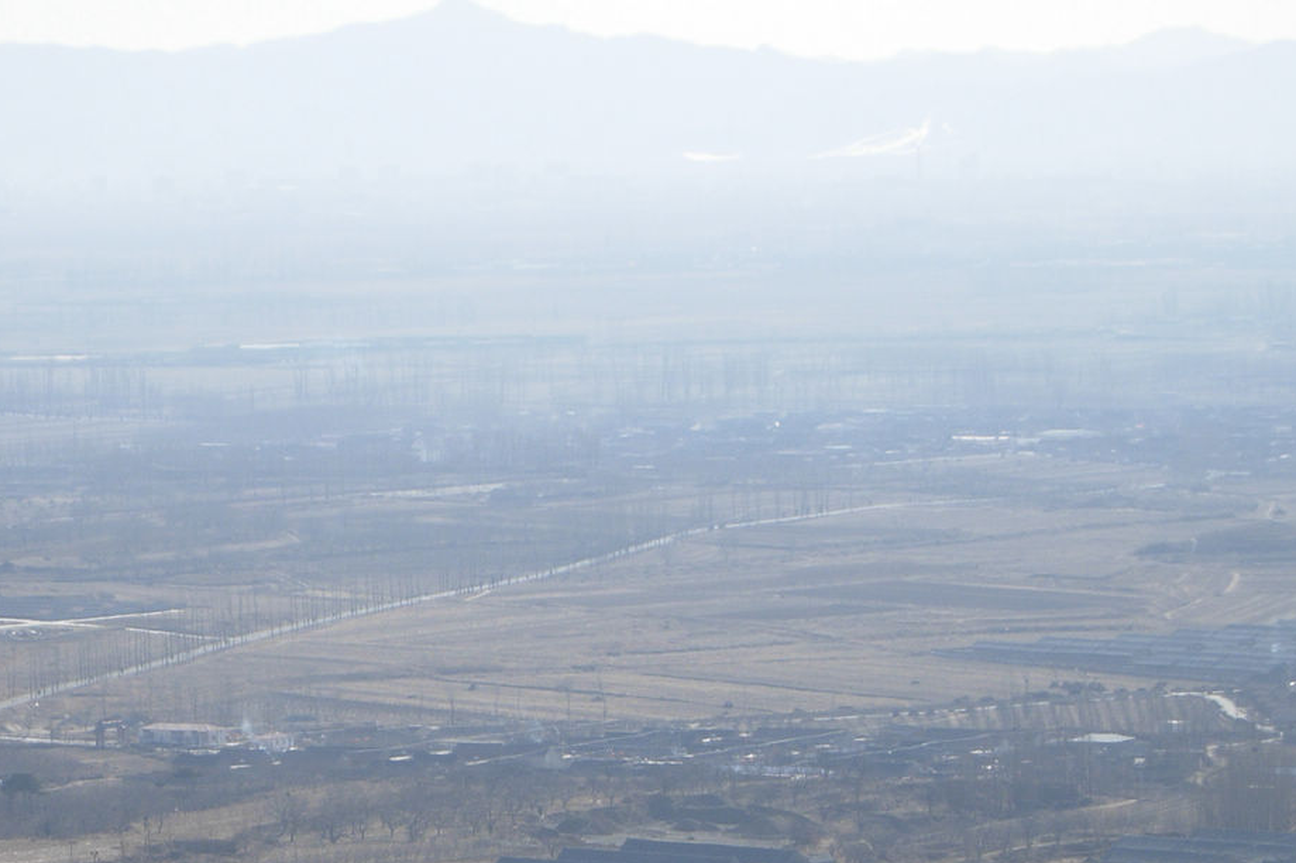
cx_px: 409
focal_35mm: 214
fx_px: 7701
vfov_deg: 6.4
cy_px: 702
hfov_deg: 9.6
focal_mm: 26.3
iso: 50
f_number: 5.8
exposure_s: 1/373
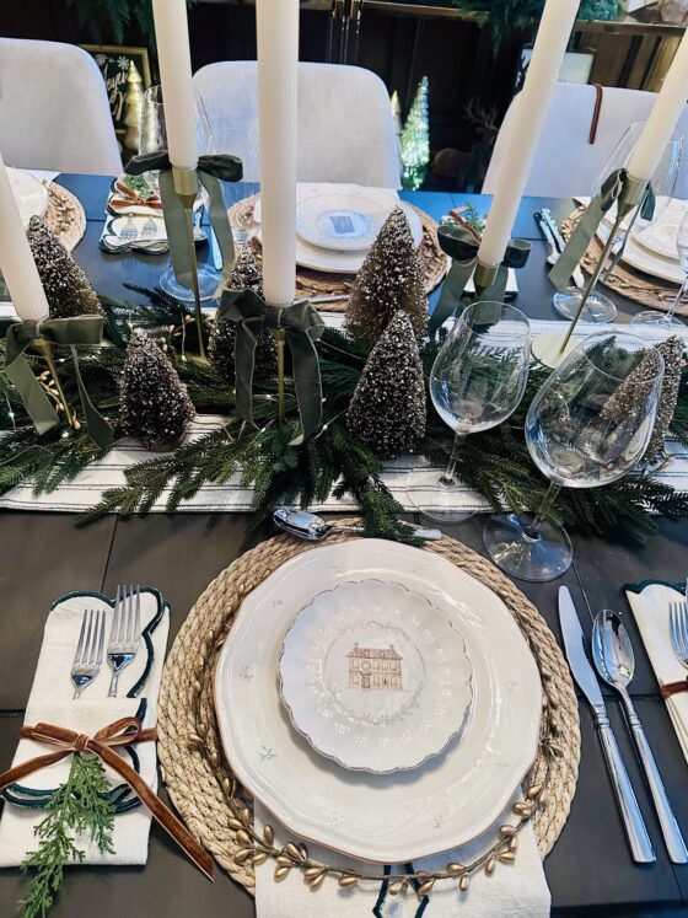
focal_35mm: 24
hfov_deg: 56.8
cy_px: 459
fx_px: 636
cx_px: 344
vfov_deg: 71.6
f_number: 1.78
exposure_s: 1/60
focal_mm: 6.86
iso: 640
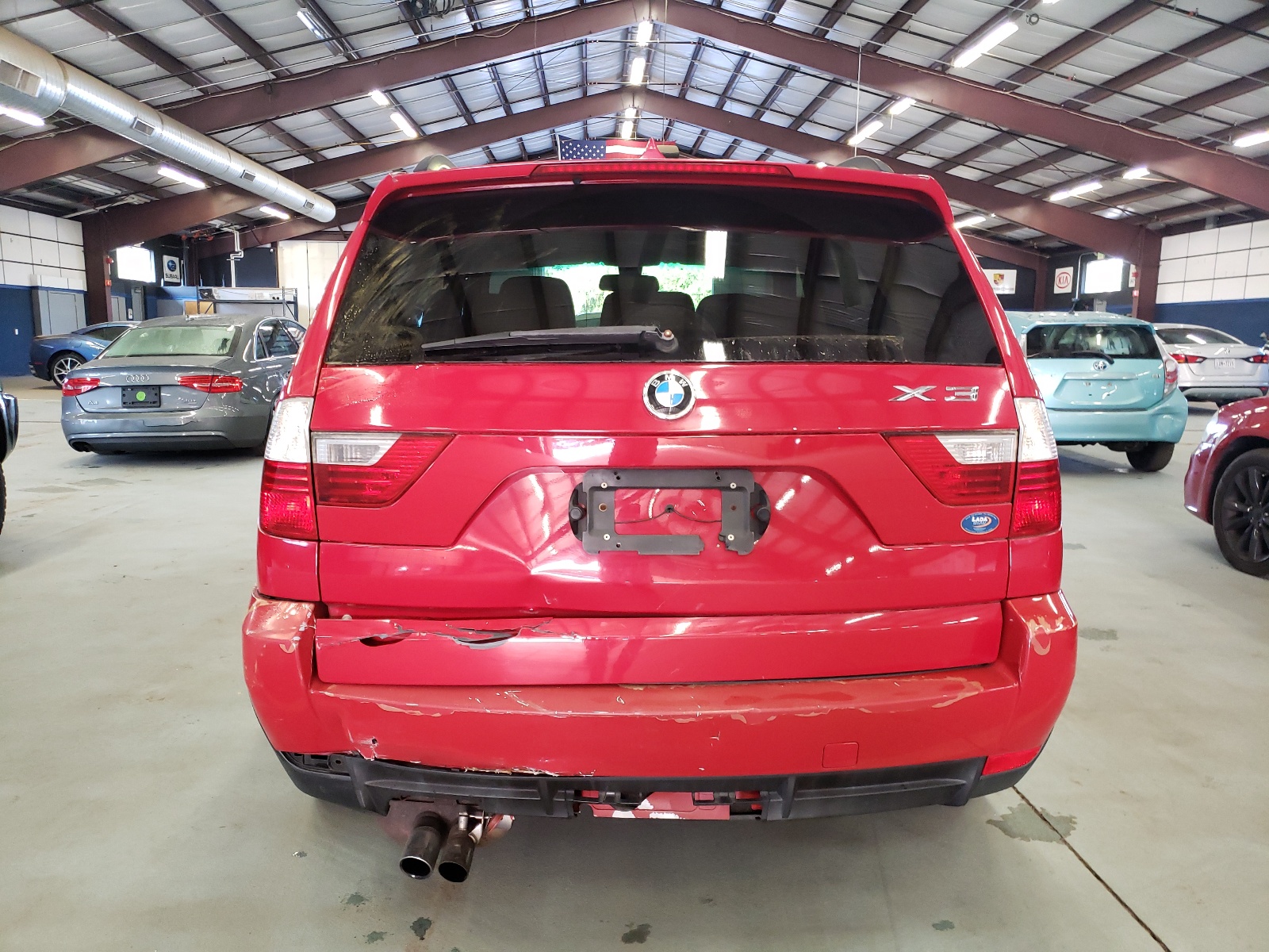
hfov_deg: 67.3
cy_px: 476
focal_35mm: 26
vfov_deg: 53.1
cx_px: 634
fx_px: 953
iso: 256
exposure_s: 1/60.2
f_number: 1.5
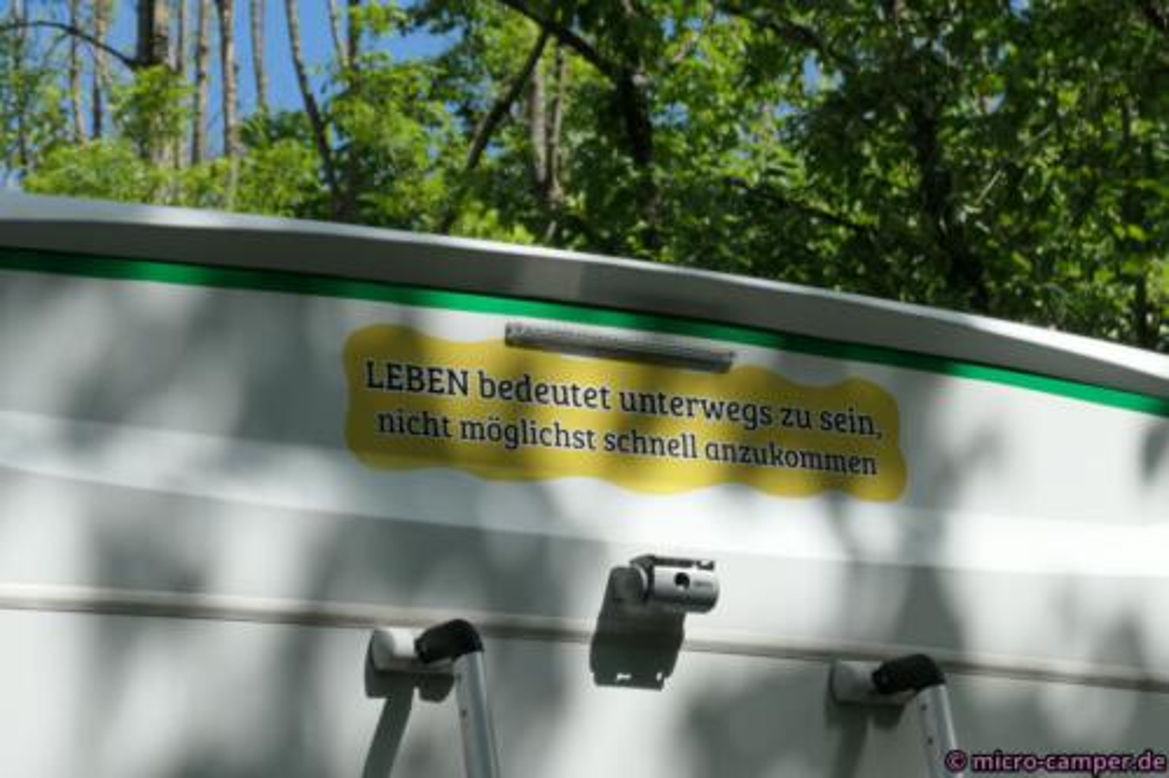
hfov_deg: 18.3
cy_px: 389
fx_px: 3635
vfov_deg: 12.2
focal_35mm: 112
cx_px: 584
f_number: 5.4
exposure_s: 1/800
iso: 200
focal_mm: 41
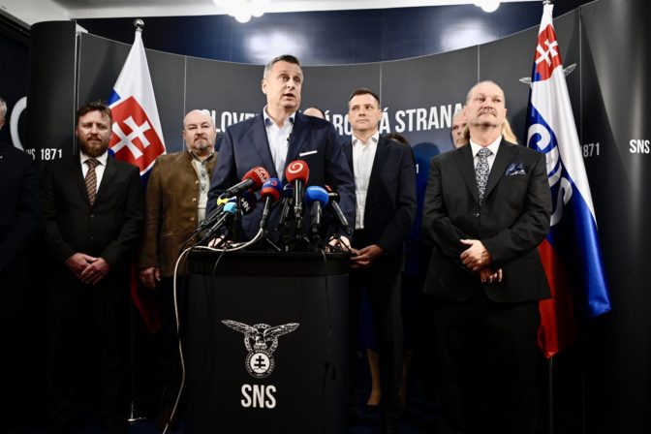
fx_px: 551
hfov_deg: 61.1
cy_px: 217
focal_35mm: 30
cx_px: 326
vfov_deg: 43.0
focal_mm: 30.5
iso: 2500
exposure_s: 1/250
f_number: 4
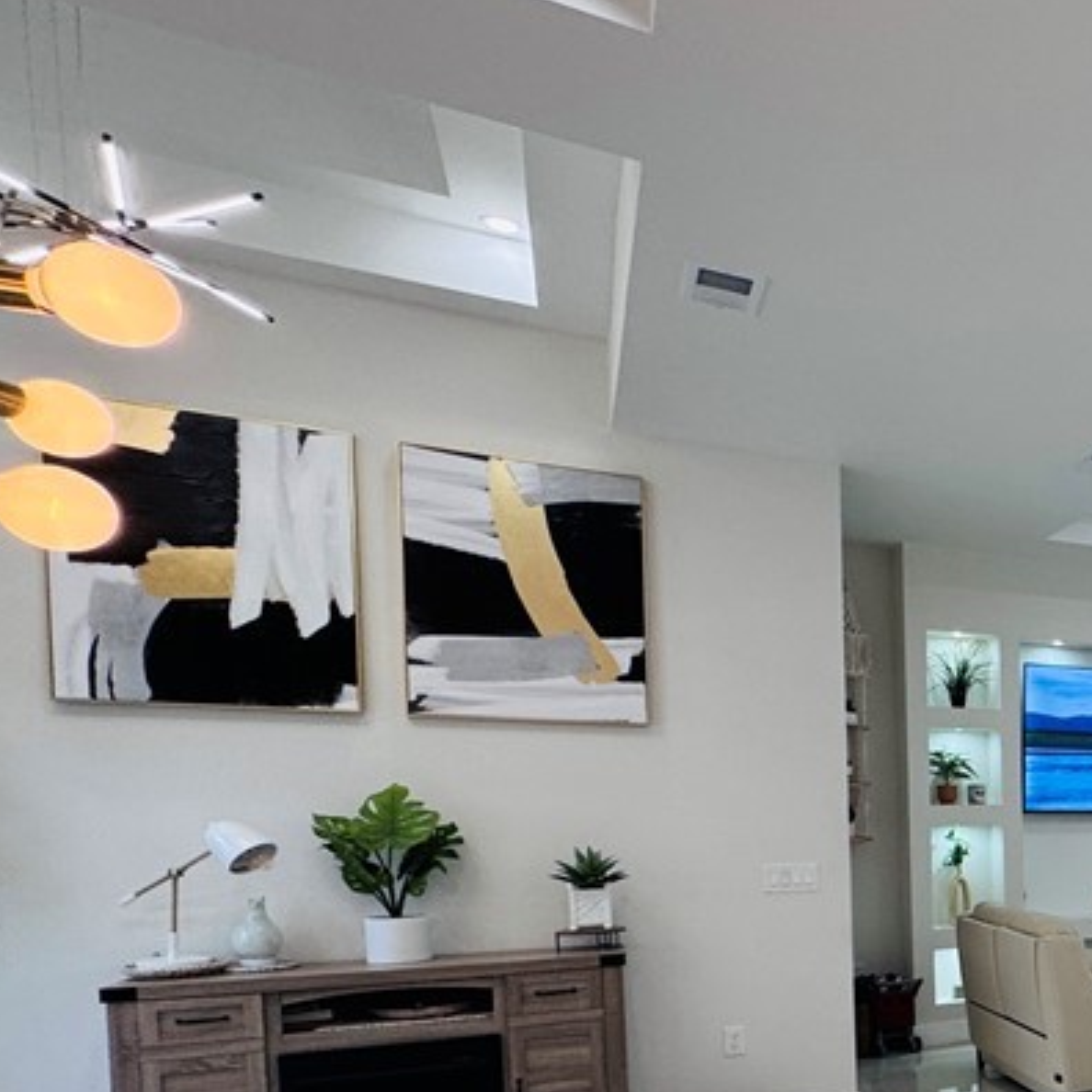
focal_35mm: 32
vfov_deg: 48.5
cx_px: 1390
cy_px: 860
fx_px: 1142
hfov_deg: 36.0
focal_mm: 2.22
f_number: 2.2
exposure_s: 1/120
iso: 125
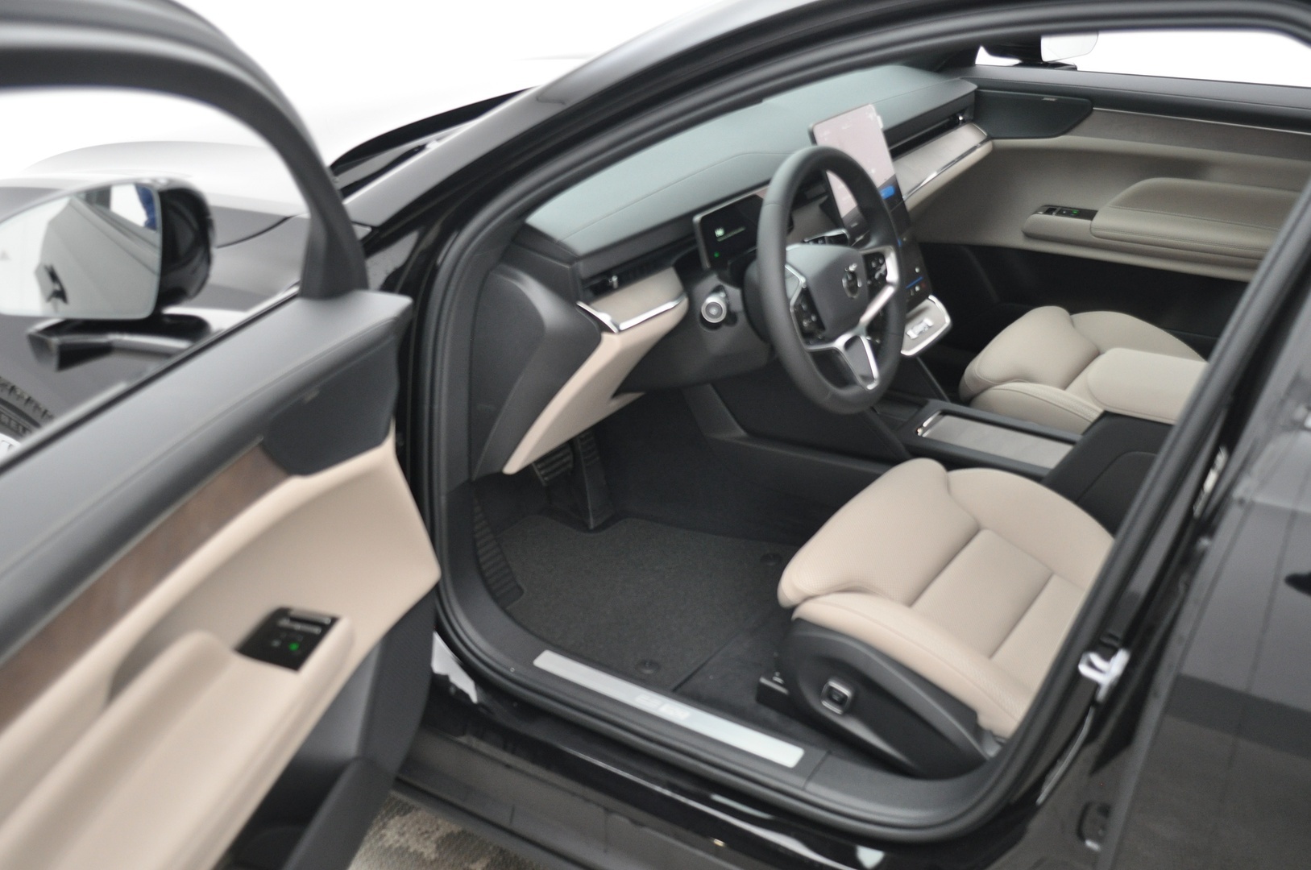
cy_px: 435
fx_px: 1309
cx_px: 656
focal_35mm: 36
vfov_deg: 36.8
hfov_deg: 53.2
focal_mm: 24
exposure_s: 1/40
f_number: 3.2
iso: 800
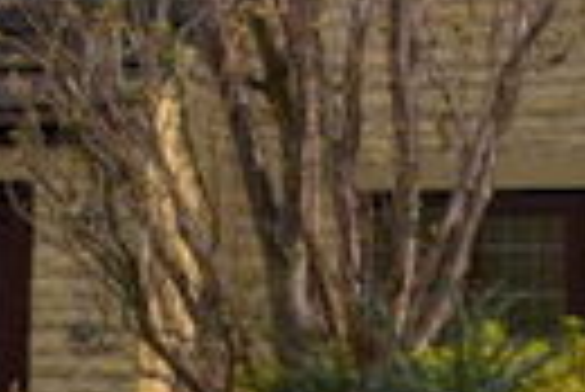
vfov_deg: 7.7
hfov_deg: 11.5
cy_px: 70
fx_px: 2896
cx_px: 310
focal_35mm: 178
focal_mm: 22
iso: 100
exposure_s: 1/200
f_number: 7.1
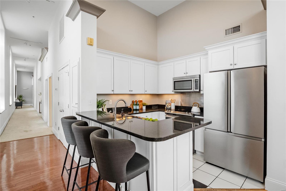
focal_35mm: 16
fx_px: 127
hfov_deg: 96.7
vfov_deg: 73.7
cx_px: 143
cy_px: 96
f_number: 6.3
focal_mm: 8
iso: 400
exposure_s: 1/50
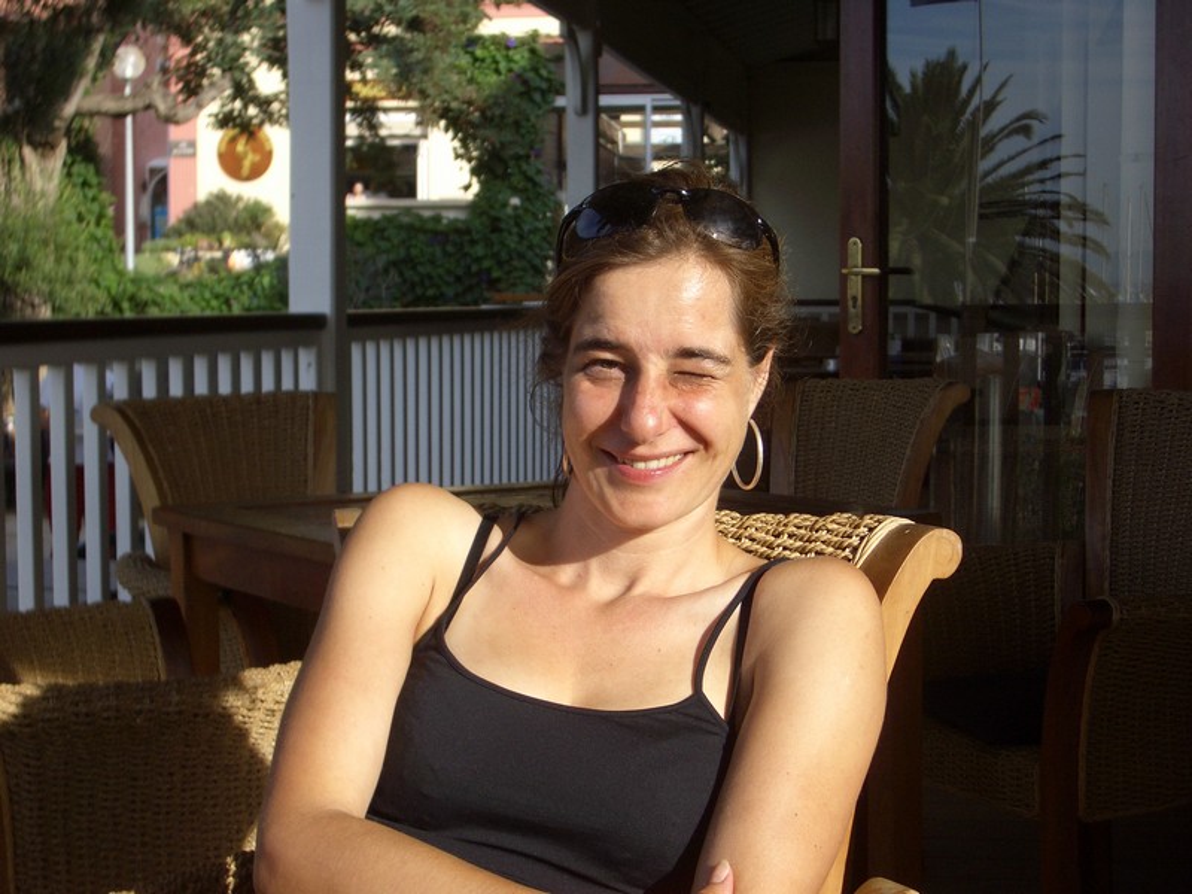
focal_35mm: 62
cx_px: 596
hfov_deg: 31.2
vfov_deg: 23.7
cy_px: 447
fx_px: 2135
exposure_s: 1/250
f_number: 3.5
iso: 50
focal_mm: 10.2
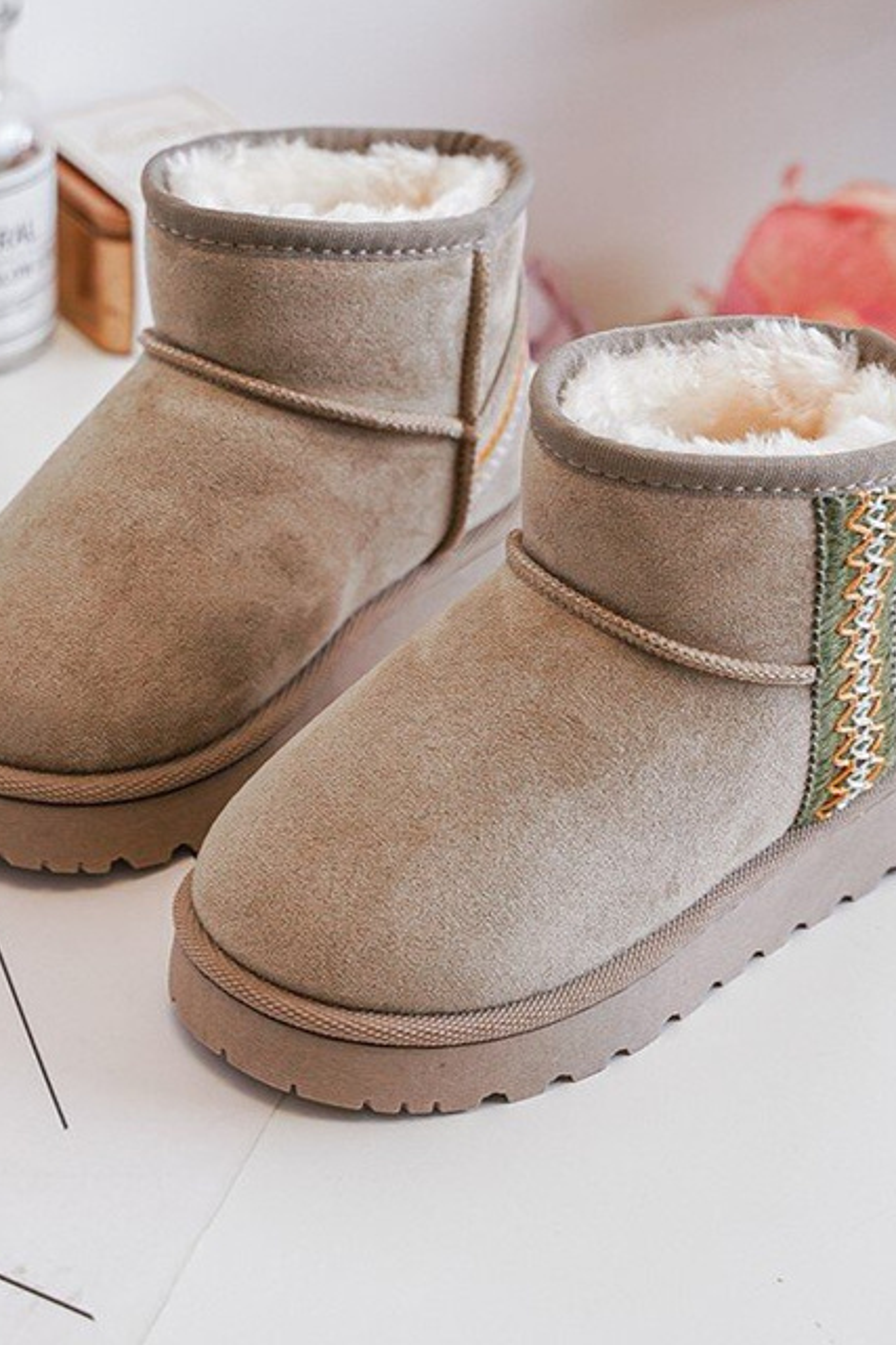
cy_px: 560
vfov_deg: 36.2
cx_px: 430
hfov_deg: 24.6
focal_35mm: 55
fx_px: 2054
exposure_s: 1/100
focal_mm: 47
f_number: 4
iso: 500
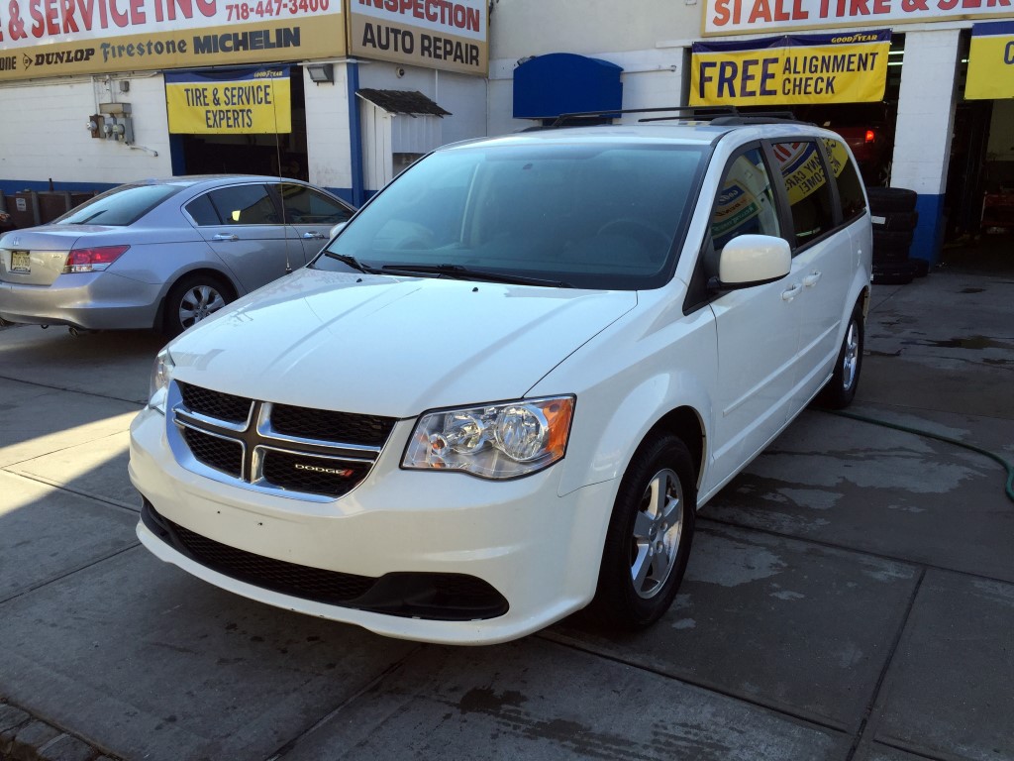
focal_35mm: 29
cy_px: 380
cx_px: 507
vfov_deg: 48.2
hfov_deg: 61.7
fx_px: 849
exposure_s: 1/706
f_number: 2.2
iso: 32
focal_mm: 4.15
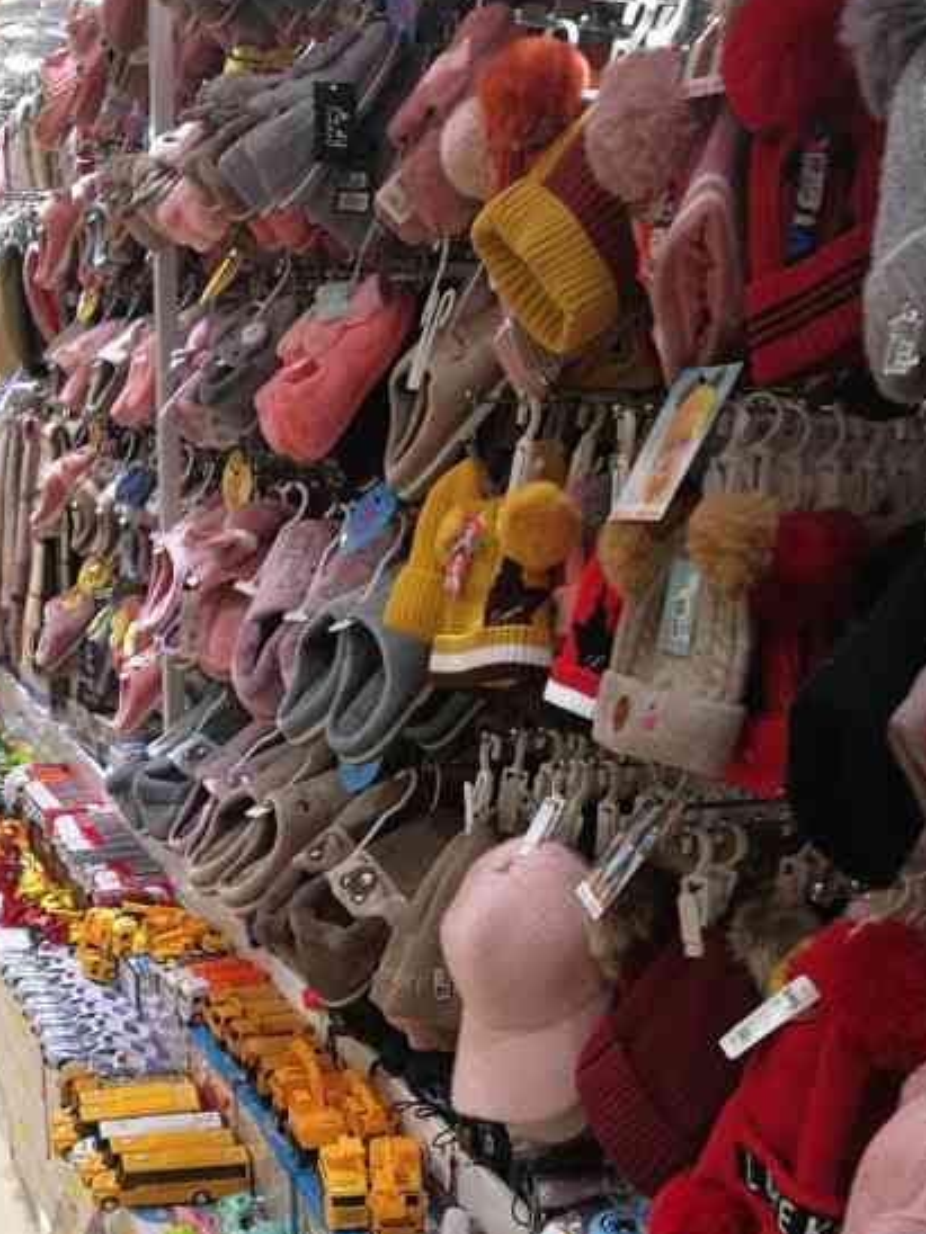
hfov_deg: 31.5
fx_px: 1641
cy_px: 913
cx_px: 397
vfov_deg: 40.2
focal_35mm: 46
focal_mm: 3.95
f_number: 1.8
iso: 100
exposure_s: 1/100
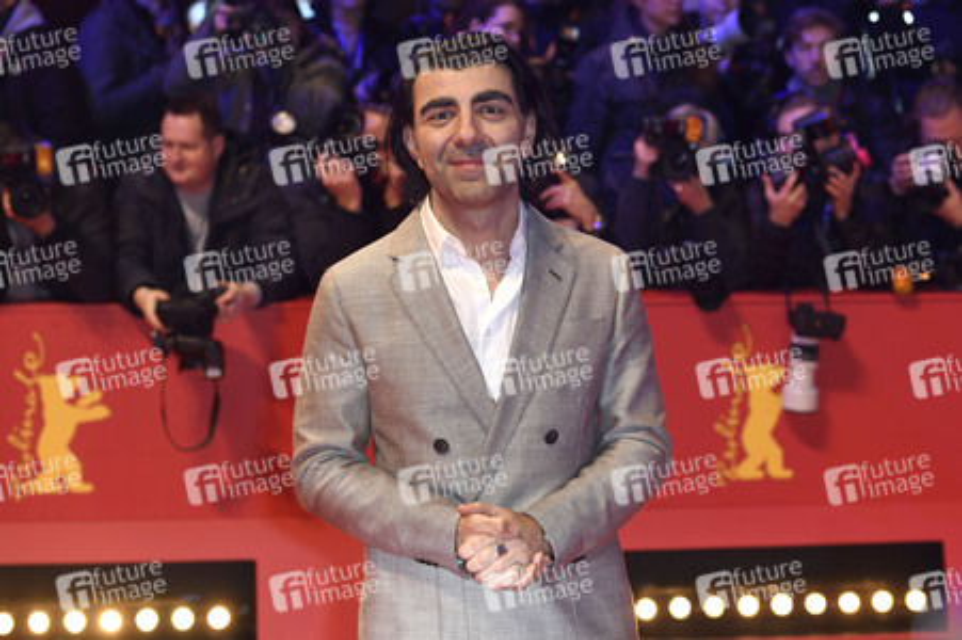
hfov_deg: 28.9
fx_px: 1869
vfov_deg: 19.4
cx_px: 481
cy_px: 320
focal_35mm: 70
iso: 800
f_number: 5
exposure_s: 1/160
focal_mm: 70
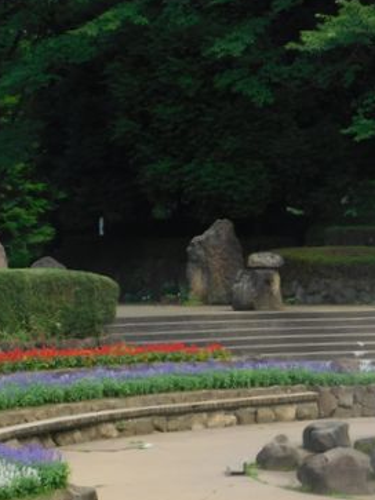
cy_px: 394
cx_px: 478
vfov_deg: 15.1
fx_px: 1879
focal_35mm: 130
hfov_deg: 11.1
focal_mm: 10.4
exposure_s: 1/500
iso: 125
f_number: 4
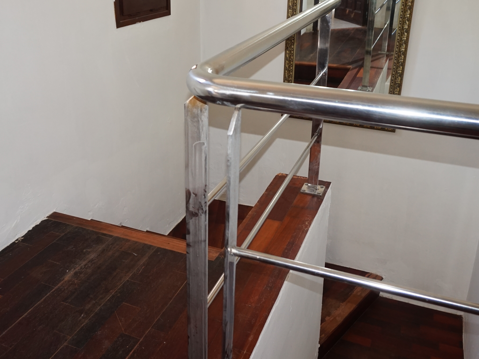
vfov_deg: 40.4
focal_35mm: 35
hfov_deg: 52.4
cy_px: 132
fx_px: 484
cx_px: 204
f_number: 4
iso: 500
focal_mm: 16
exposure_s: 1/60
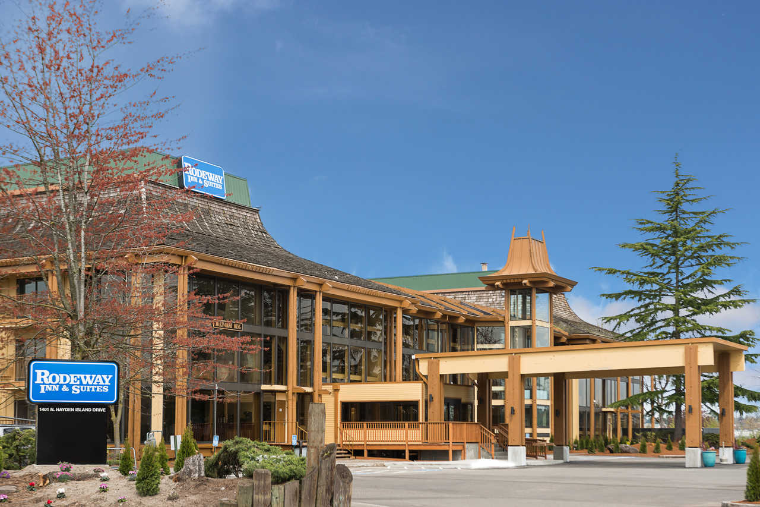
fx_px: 1224
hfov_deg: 34.5
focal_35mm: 58
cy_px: 254
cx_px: 380
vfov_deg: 23.4
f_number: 8
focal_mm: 58
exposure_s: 1/200
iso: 100
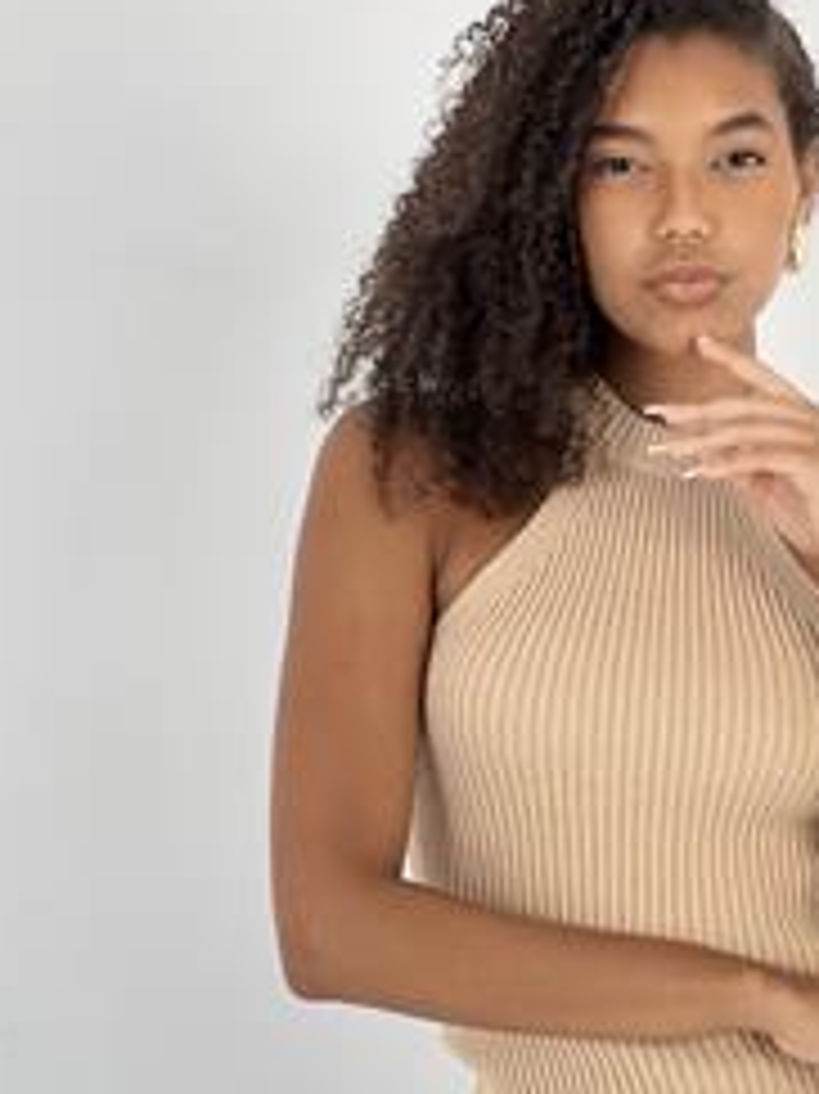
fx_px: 4136
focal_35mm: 131
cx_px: 608
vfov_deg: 15.0
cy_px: 763
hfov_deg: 11.3
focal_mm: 9
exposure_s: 1/100
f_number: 2.8
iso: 50
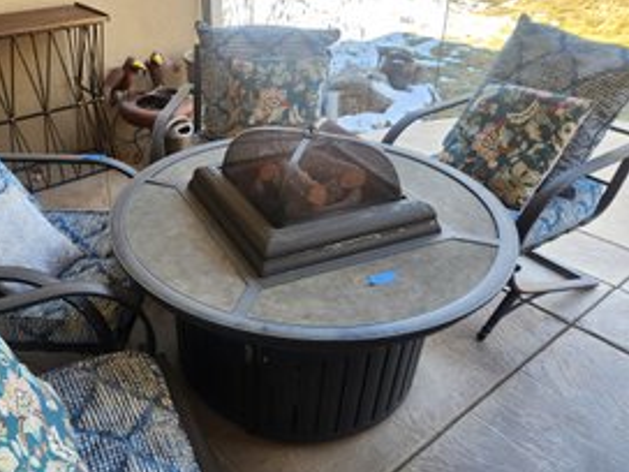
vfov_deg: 47.8
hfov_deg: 60.8
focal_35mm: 29
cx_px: 235
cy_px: 295
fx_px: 527
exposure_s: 1/180
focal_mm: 5.4
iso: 80
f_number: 1.8
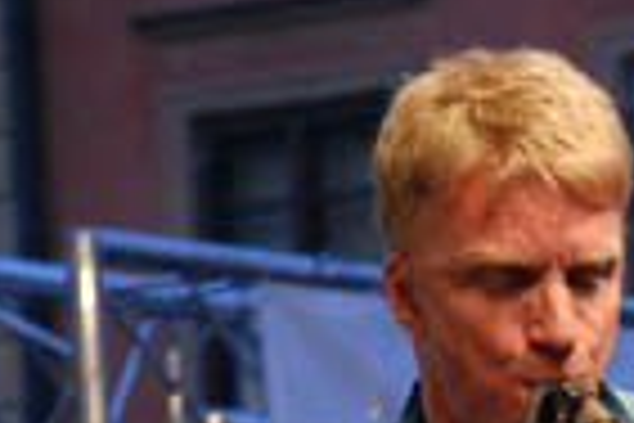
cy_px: 497
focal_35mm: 478
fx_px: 8417
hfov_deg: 4.3
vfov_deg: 2.9
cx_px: 706
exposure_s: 1/20
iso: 1250
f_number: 5.6
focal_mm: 100
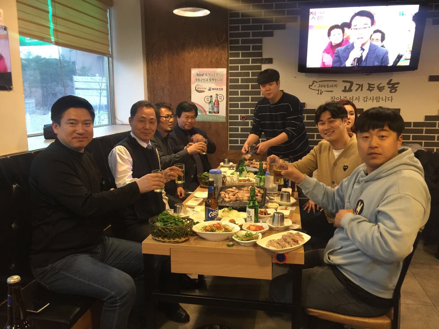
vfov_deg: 48.2
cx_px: 220
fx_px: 368
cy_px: 164
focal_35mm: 29
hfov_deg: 61.7
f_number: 2.2
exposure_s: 1/15
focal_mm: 4.15
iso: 125
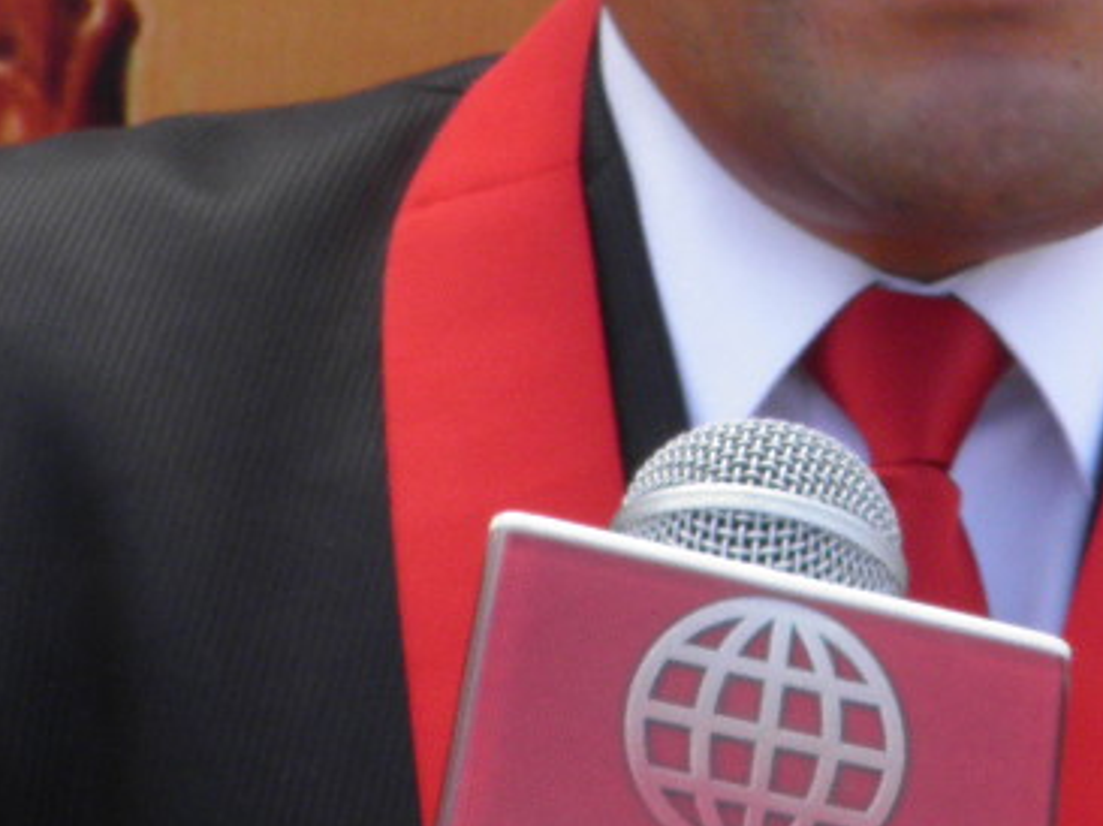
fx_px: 3121
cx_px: 747
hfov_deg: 20.0
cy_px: 12
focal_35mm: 98
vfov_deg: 14.8
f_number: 5.7
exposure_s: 1/60
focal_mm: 4.9
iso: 50
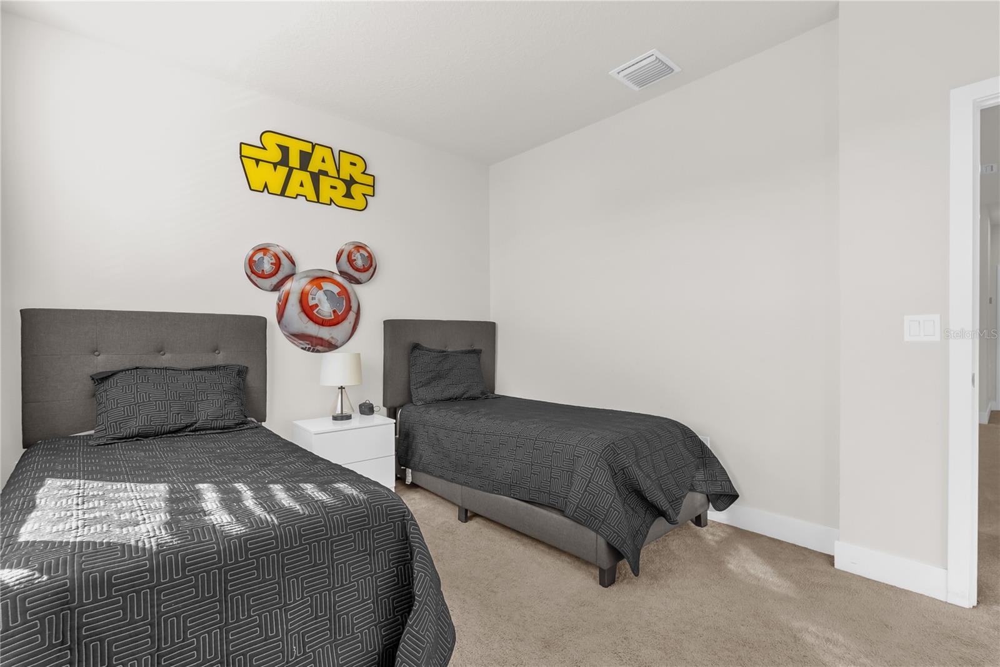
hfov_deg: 95.0
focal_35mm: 16
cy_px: 334
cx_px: 500
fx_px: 458
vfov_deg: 72.1
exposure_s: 1/4000
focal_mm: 16.5
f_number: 7.1
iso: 1000
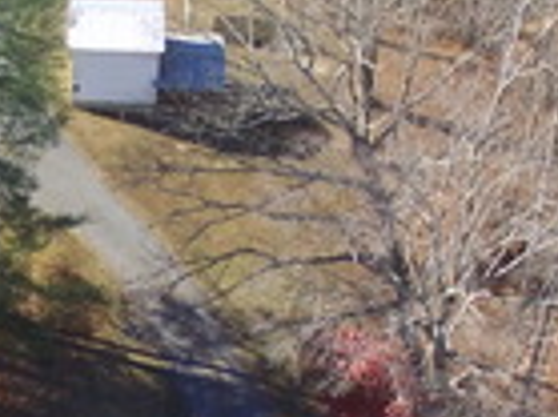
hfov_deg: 21.1
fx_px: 1466
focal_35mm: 91
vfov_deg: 16.1
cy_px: 303
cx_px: 54
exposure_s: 1/442
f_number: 2.8
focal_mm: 3.61
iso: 100
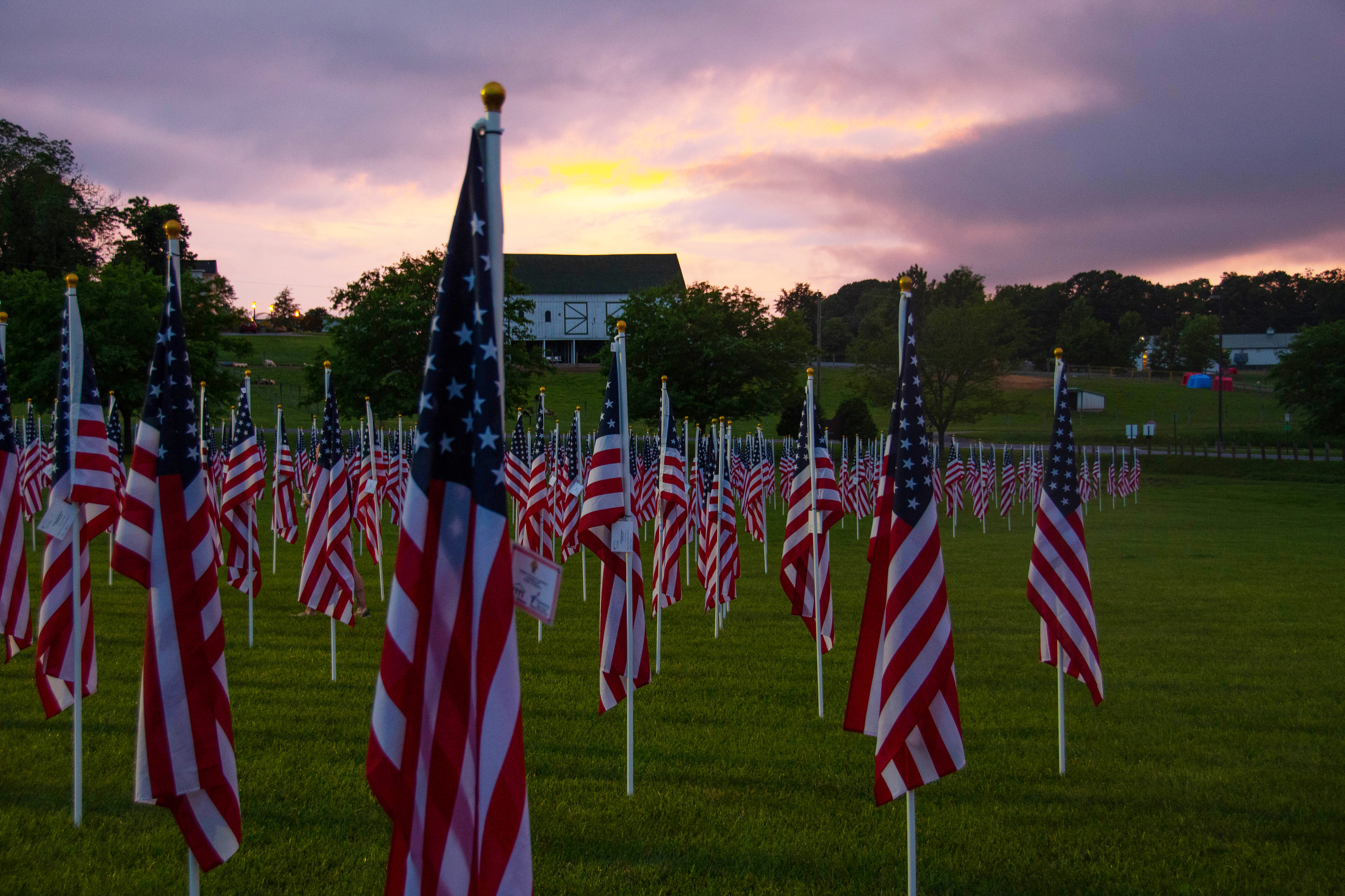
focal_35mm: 48
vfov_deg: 28.1
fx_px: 1793
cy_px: 448
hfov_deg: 41.1
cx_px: 672
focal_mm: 32
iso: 800
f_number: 4.2
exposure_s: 1/80
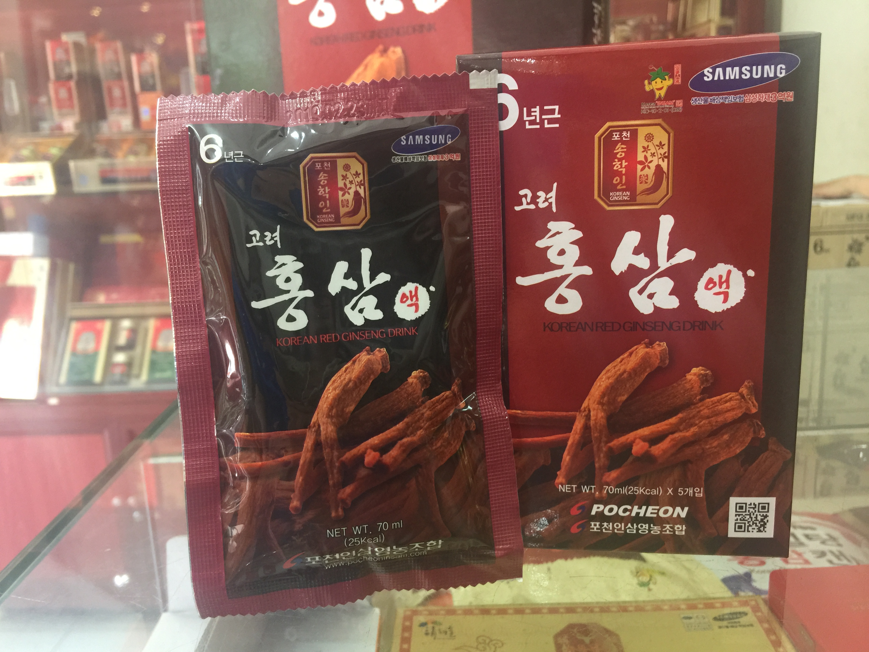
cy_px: 326
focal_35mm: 29
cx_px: 434
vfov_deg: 48.2
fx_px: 728
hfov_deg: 61.7
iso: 80
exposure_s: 1/17
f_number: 2.2
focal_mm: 4.15
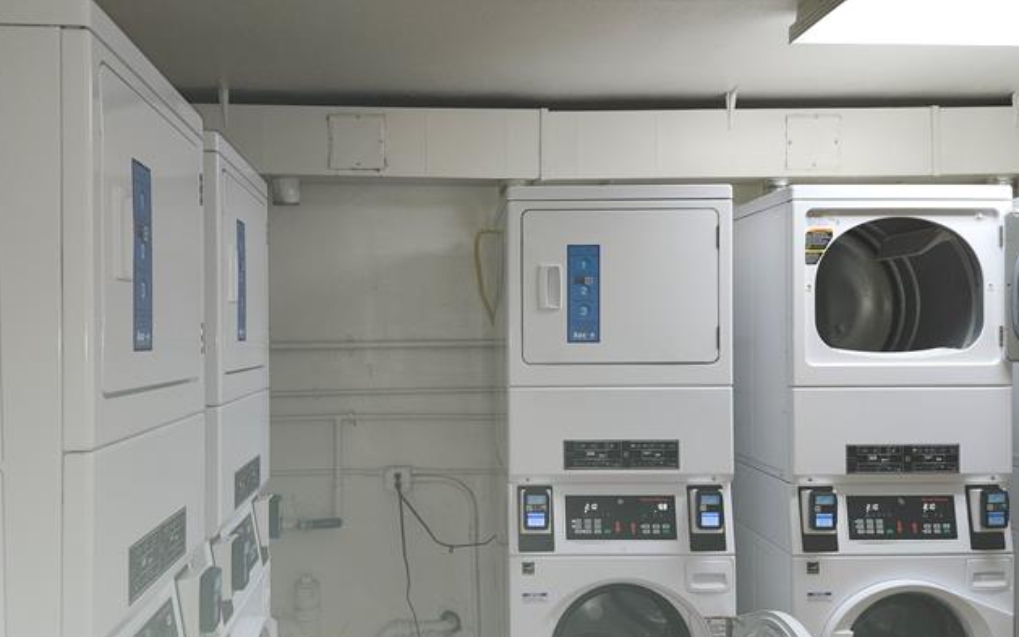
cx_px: 481
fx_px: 861
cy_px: 329
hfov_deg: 61.2
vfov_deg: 40.6
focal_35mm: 31
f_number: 1.8
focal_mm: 5.54
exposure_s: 1/60
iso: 80
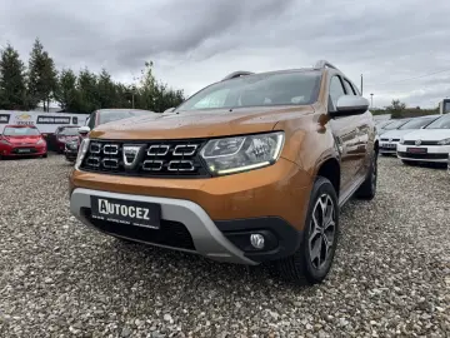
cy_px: 169
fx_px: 312
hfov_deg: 71.6
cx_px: 225
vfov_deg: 56.8
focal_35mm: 24
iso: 80
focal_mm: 6.76
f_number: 1.78
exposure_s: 1/966
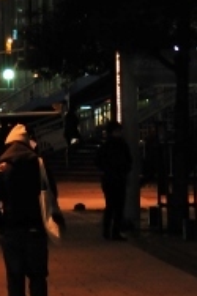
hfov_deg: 7.0
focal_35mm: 194
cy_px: 17
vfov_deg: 10.5
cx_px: -108
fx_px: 1595
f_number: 4.5
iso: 1600
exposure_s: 1/30
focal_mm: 38
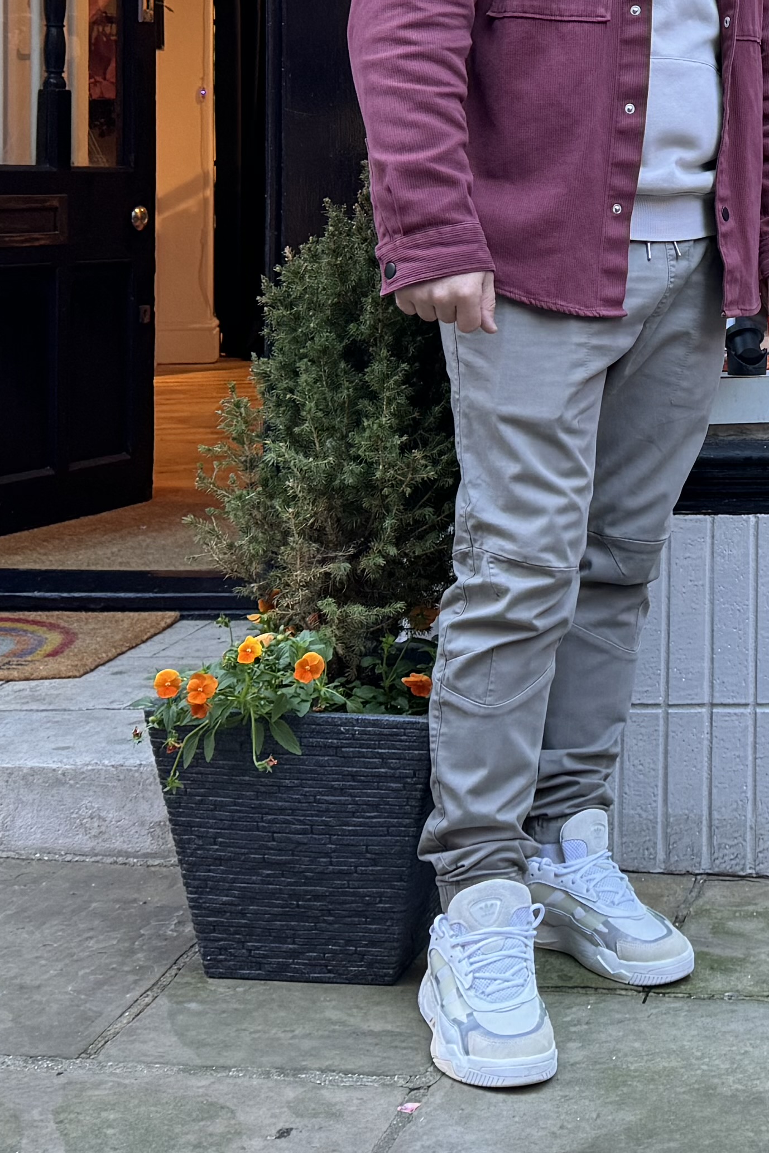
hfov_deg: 17.8
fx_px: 2210
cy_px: 172
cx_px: 1134
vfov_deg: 28.4
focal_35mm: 69
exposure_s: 1/100
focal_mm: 6.76
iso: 200
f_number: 1.78
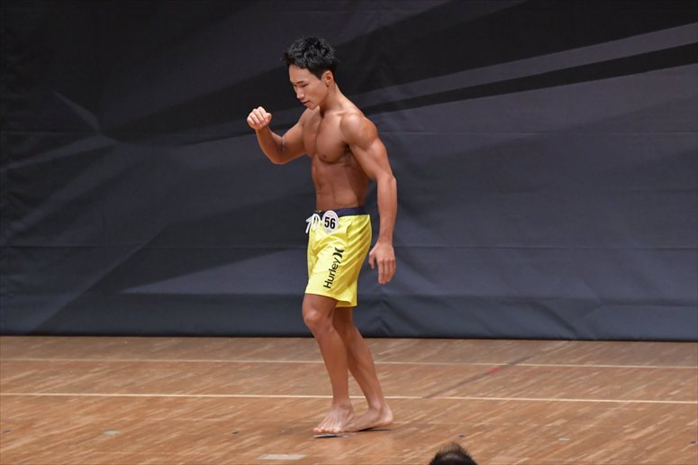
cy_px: 232
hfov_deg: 7.2
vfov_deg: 4.8
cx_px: 349
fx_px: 5523
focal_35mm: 285
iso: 6400
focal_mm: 190
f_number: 5.6
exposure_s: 1/400
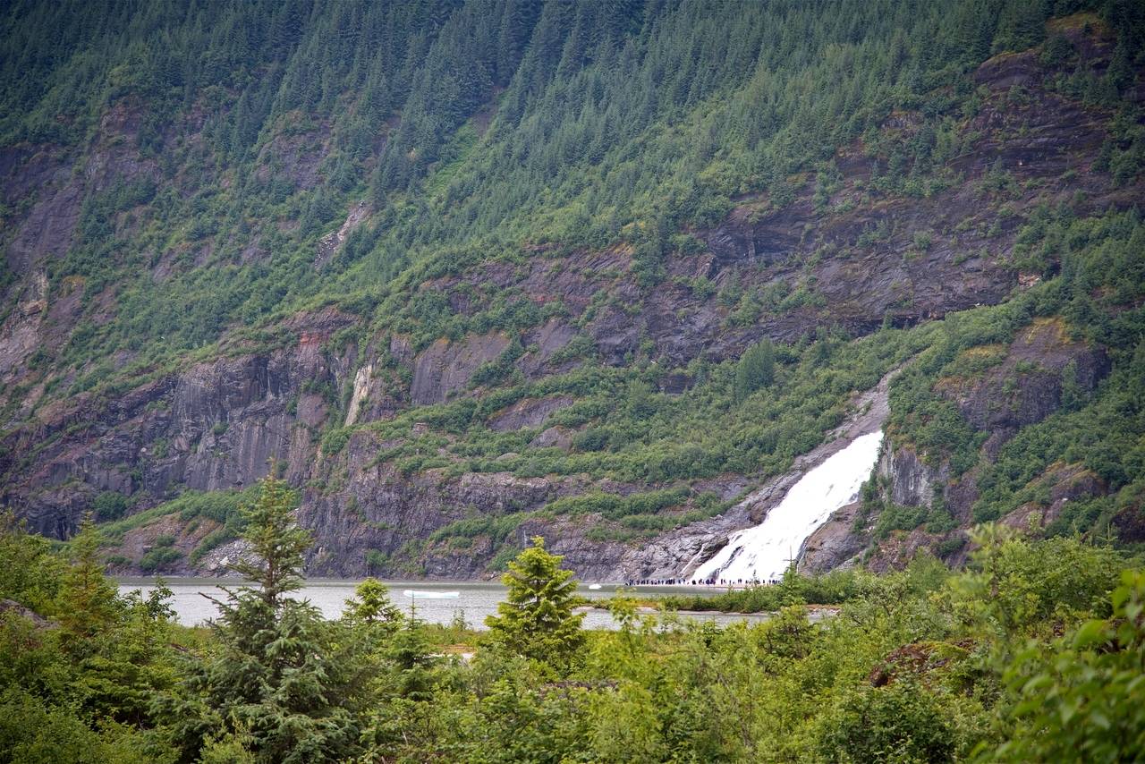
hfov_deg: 17.1
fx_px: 3817
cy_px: 382
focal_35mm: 120
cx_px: 572
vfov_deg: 11.4
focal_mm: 120
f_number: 4
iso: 140
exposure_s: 1/250
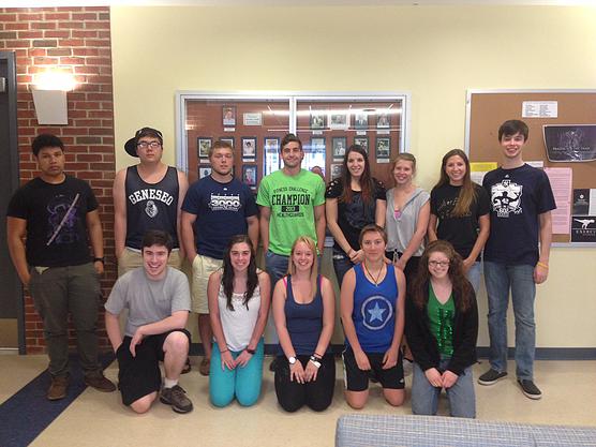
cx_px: 298
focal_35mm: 33
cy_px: 224
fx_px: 568
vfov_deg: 42.9
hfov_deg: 55.4
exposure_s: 1/20
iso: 200
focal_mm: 4.13
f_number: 2.4
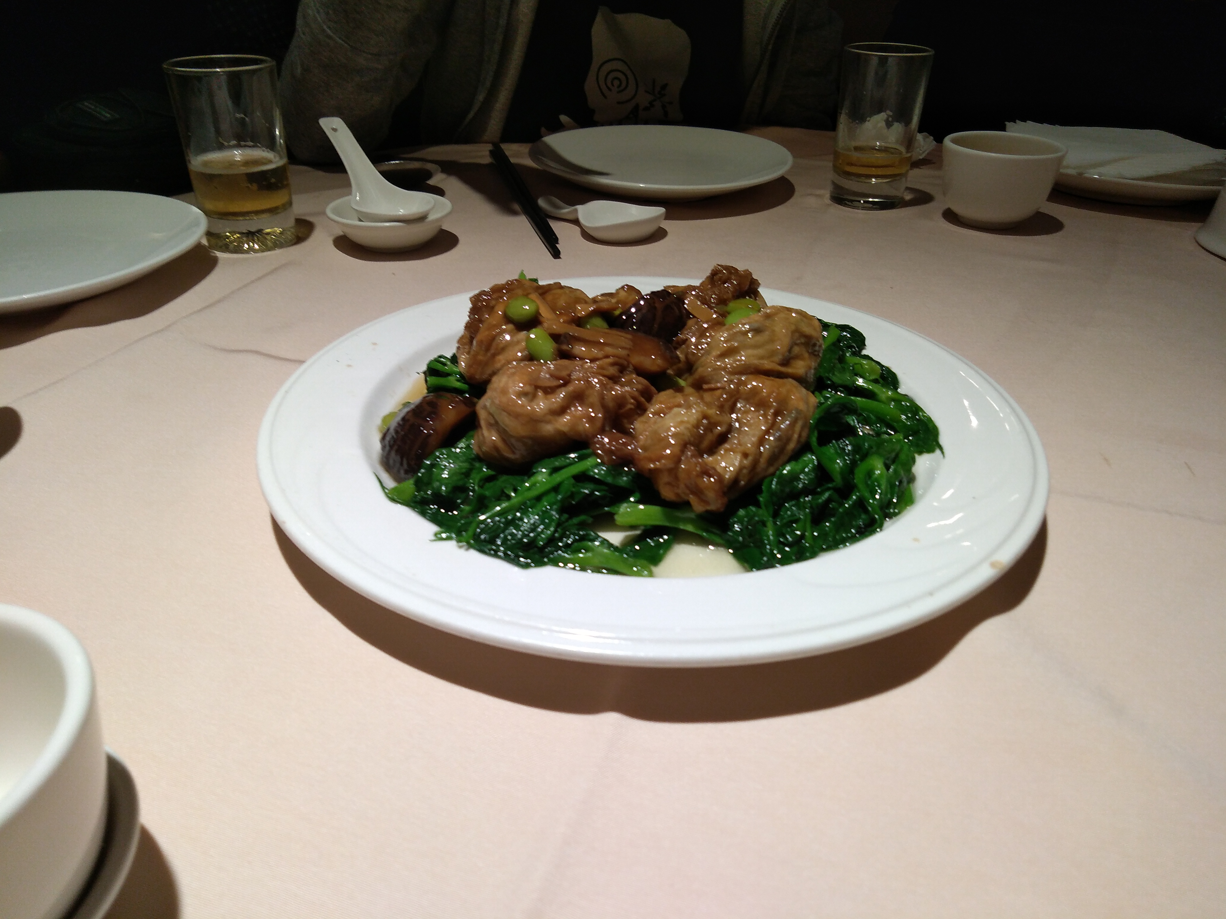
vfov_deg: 53.1
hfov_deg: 67.3
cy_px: 460
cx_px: 613
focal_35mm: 26
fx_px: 921
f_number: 2.2
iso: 104
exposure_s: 1/30
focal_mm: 3.46
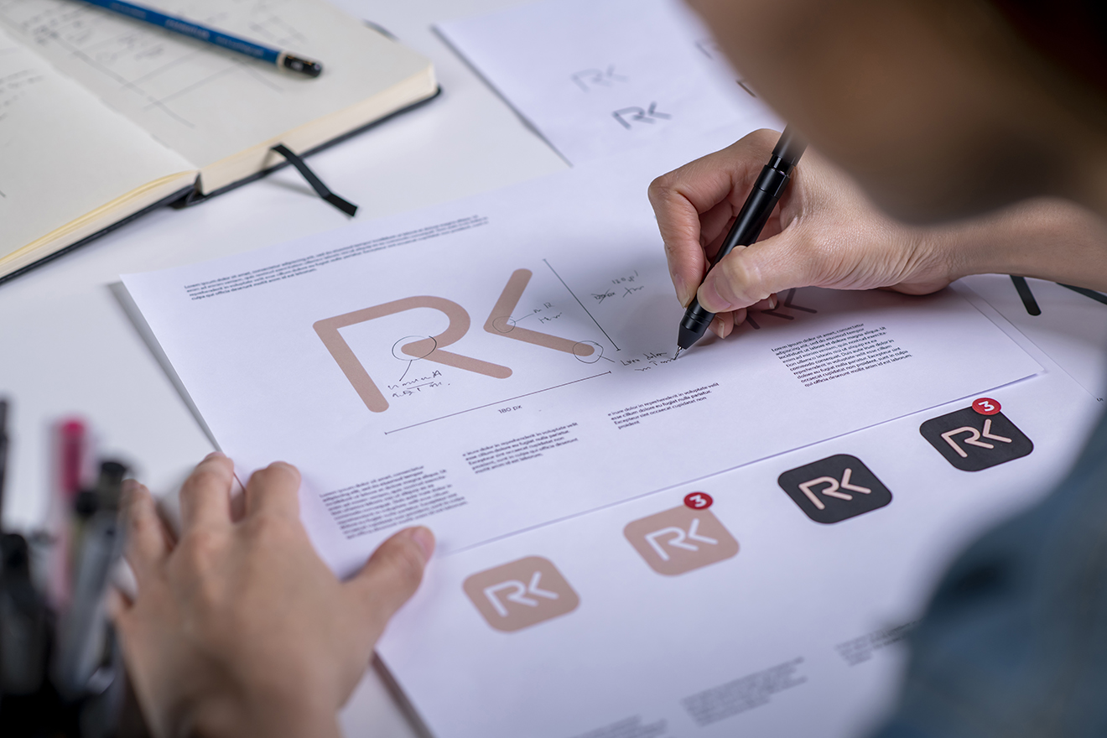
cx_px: 554
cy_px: 369
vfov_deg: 16.1
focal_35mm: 85
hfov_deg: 23.9
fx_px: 2614
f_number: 4
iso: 200
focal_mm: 85
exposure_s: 1/80
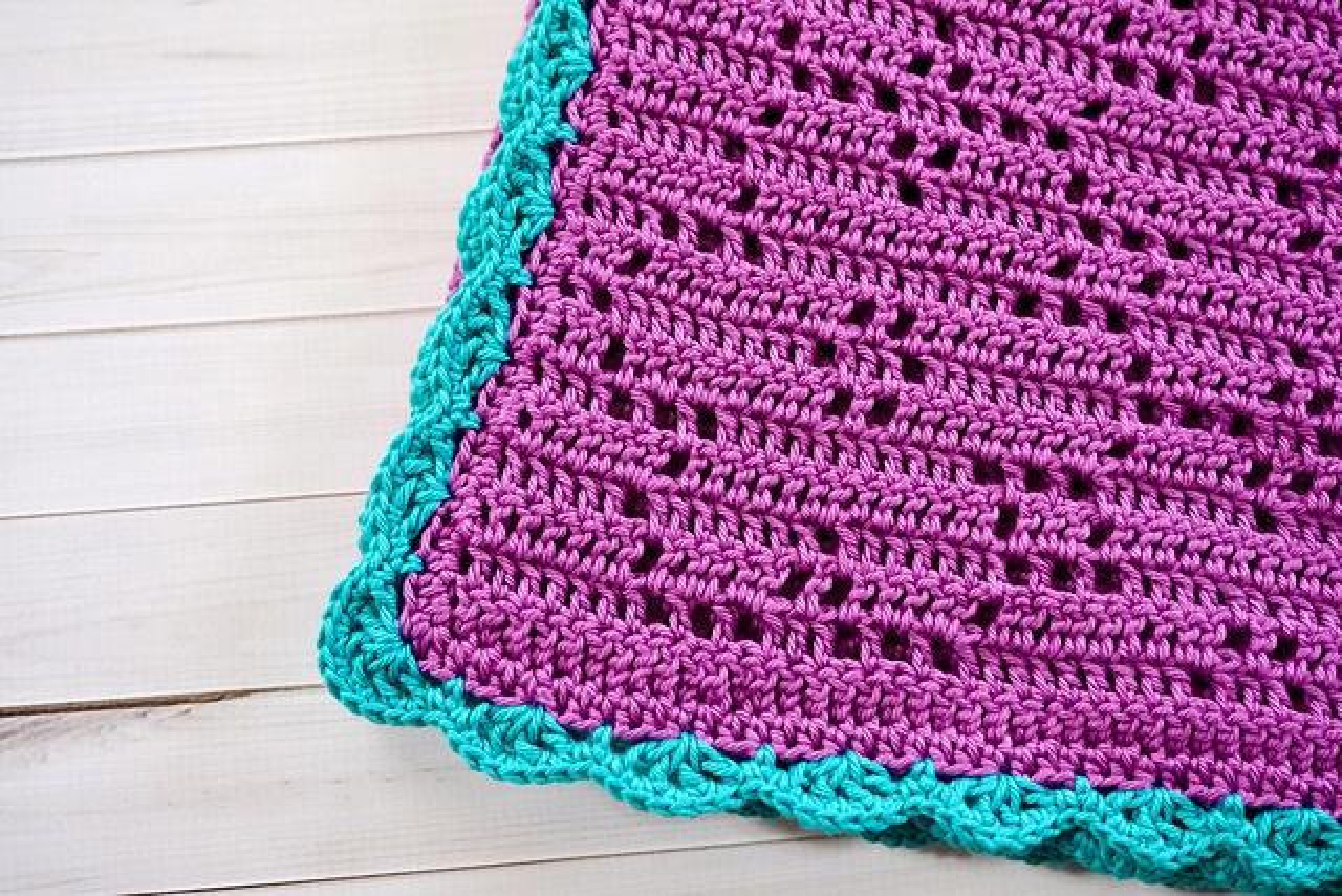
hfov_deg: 47.4
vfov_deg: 32.6
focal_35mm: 41
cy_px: 448
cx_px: 671
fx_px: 1529
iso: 2500
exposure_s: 1/100
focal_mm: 27.5
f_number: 4
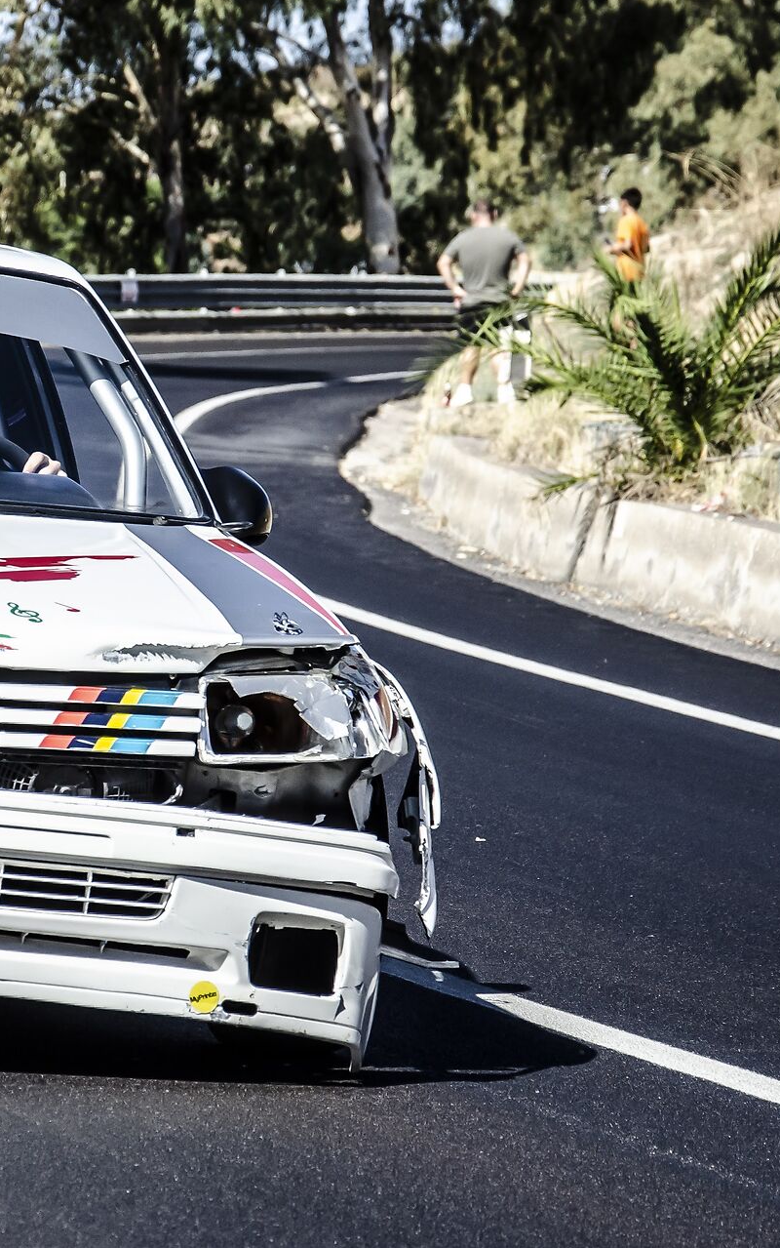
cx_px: 14
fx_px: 7784
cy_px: 613
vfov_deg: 9.2
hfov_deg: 5.7
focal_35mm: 229
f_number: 5.3
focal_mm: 80
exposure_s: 1/1600
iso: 320
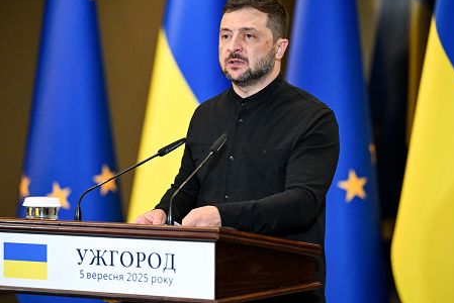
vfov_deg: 8.3
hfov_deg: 12.4
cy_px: 137
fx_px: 2082
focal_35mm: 165
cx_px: 209
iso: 5000
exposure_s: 1/640
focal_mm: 145
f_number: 3.2
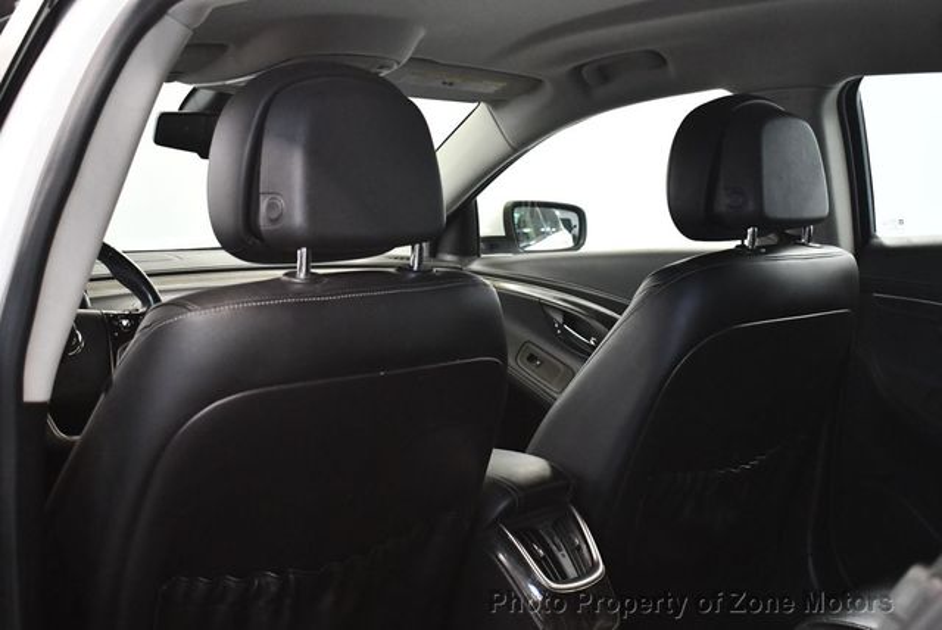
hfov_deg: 42.7
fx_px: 1205
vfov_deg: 29.3
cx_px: 471
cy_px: 315
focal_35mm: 46
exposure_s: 1/80
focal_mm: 23
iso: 3200
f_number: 3.8
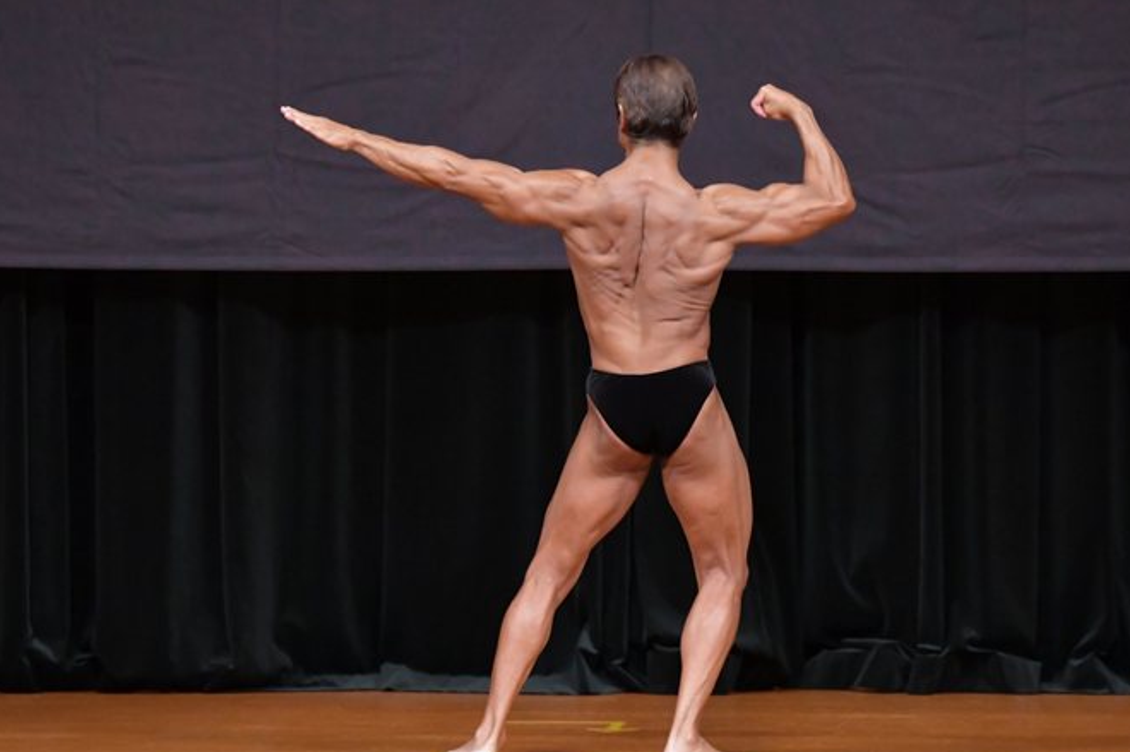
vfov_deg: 4.3
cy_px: 370
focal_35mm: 317
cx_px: 600
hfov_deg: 6.5
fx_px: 9943
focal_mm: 180
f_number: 5.6
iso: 5000
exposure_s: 1/400
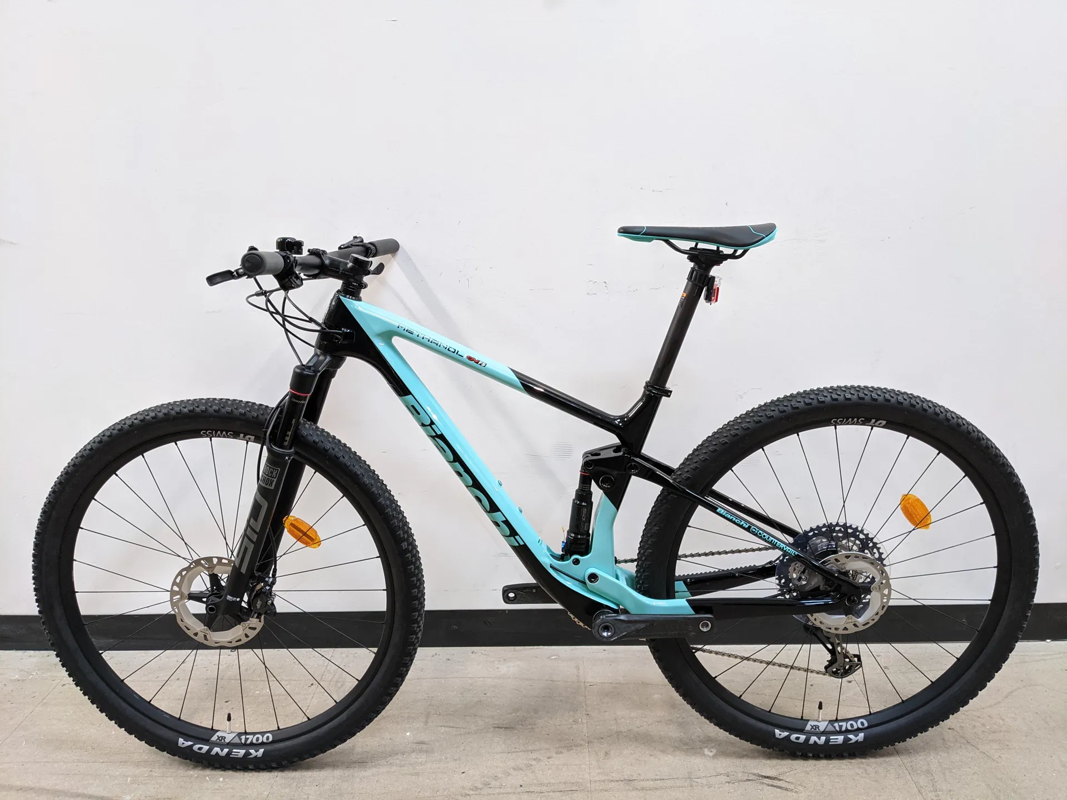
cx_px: 534
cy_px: 400
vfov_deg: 51.4
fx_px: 832
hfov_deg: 65.3
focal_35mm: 27
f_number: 1.73
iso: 198
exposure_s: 1/25
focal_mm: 4.38
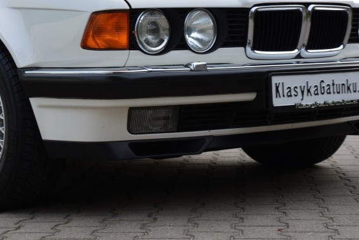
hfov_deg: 21.7
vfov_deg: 14.5
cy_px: 85
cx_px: 132
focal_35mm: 94
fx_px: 936
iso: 400
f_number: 10
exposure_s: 1/50
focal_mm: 35
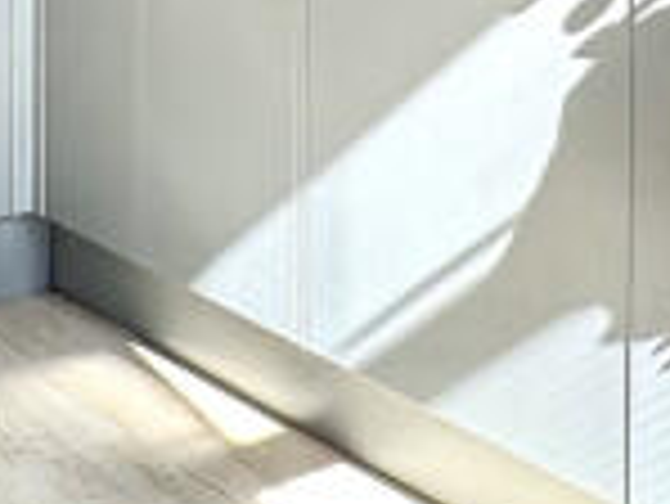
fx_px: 1860
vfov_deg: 14.1
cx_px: 441
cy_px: -328
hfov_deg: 20.4
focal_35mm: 96
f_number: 2.2
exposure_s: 1/134
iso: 40
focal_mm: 2.22
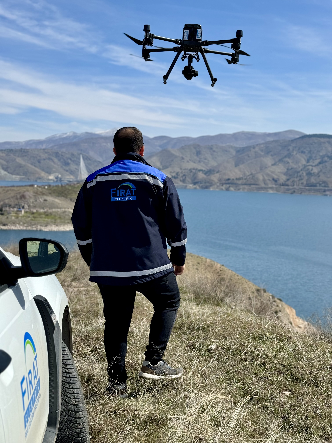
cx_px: 166
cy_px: 222
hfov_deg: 30.3
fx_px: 614
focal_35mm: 48
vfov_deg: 39.7
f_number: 1.78
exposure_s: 1/5376
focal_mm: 6.76
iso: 64
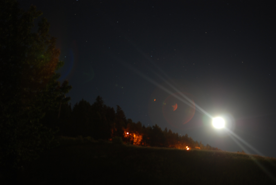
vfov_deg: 37.0
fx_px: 276
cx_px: 138
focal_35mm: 36
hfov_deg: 53.1
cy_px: 92
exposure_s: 15
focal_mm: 24
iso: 100
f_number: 1.8
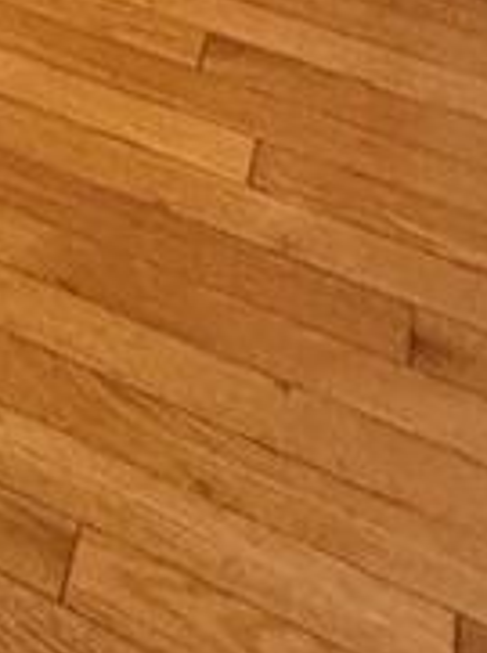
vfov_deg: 13.4
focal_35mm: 93
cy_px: -1035
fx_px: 1751
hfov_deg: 13.3
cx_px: -527
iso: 500
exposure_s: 1/60
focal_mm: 2.22
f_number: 2.2
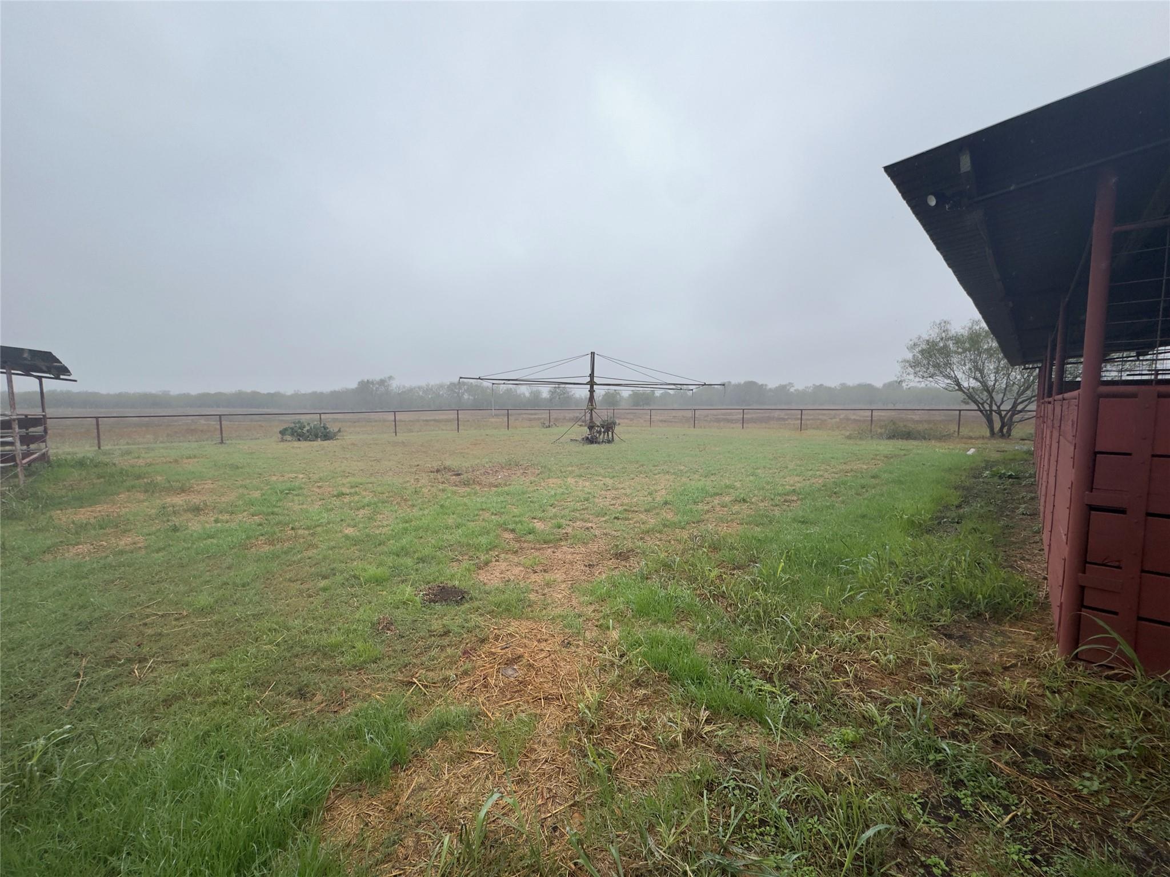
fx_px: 473
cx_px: 585
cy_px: 438
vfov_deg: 85.7
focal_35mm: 14
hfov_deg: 102.1
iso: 40
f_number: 2.2
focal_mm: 2.22
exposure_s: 1/625
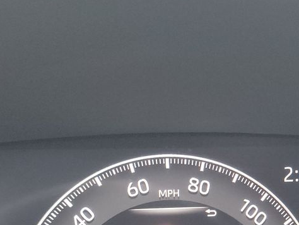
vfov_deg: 17.3
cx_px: 198
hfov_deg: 24.0
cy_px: 274
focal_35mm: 81
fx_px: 700
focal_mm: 6.7
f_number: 1.8
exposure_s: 1/59
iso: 873
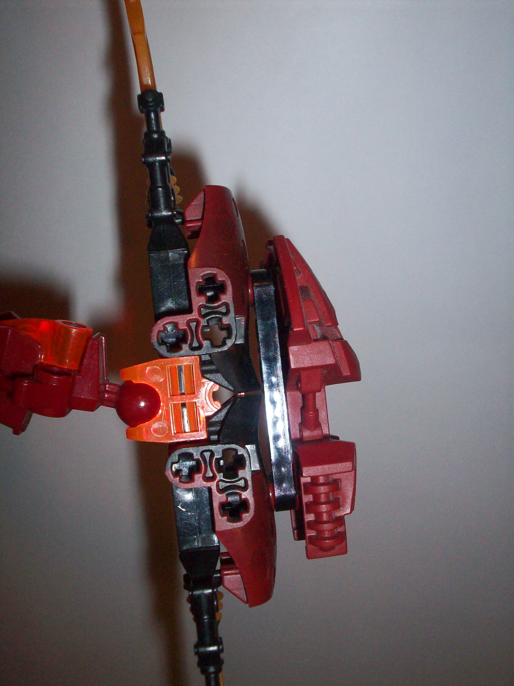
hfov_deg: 31.5
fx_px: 911
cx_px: 257
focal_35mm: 46
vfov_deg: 41.2
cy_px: 343
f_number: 3.1
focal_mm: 7.6
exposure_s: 1/71.9
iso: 160
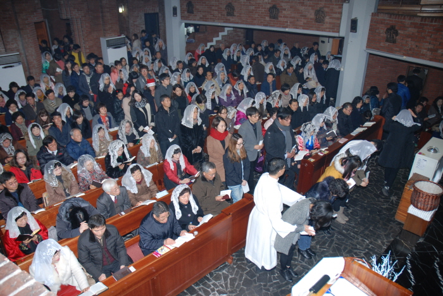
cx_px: 222
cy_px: 148
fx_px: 333
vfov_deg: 48.0
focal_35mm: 27
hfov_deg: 67.3
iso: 200
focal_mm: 18
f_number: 4.5
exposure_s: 1/60
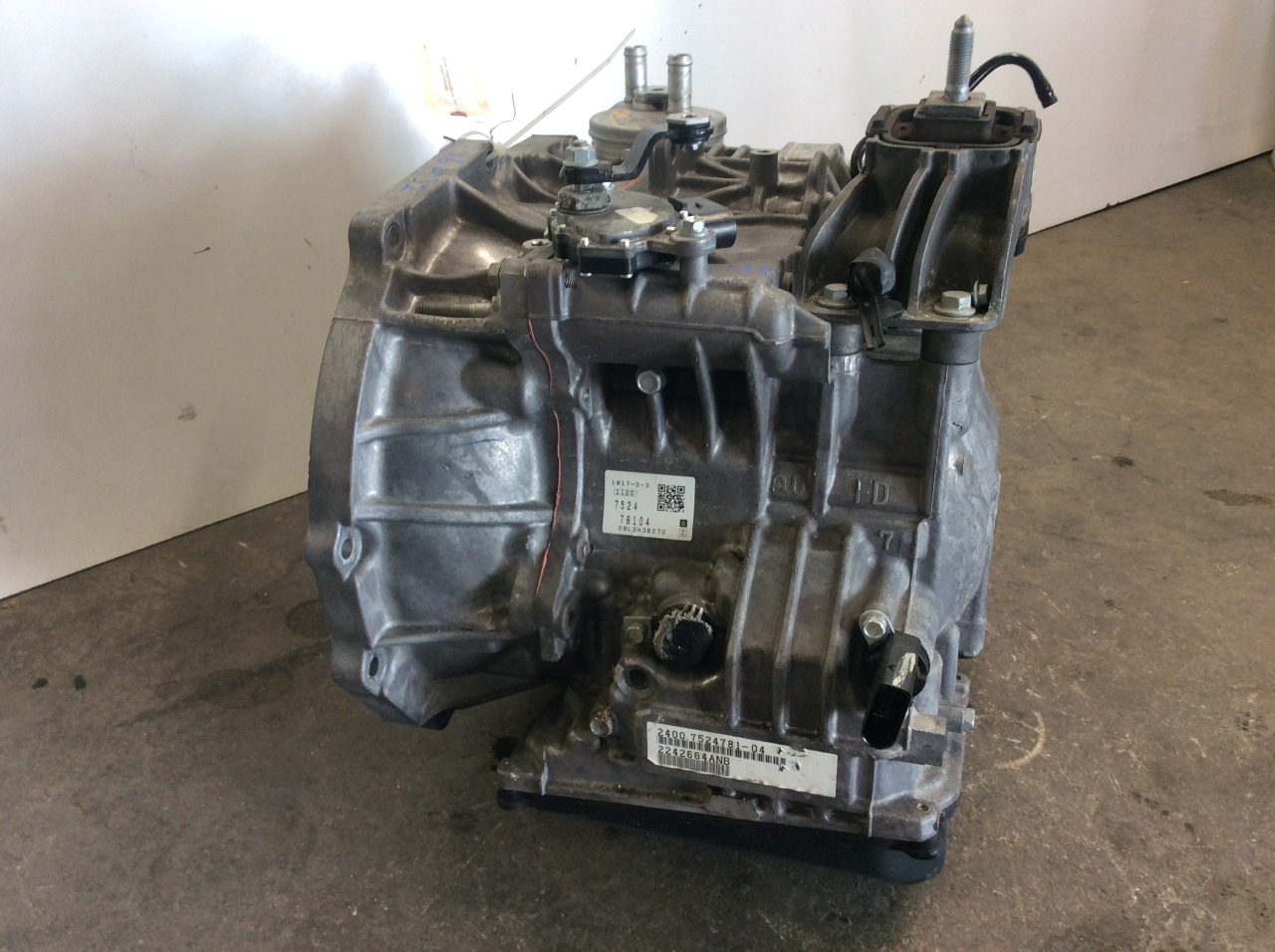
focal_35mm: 32
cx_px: 638
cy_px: 476
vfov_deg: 44.1
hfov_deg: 56.9
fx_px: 1177
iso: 50
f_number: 2.4
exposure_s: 1/24
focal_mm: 3.3
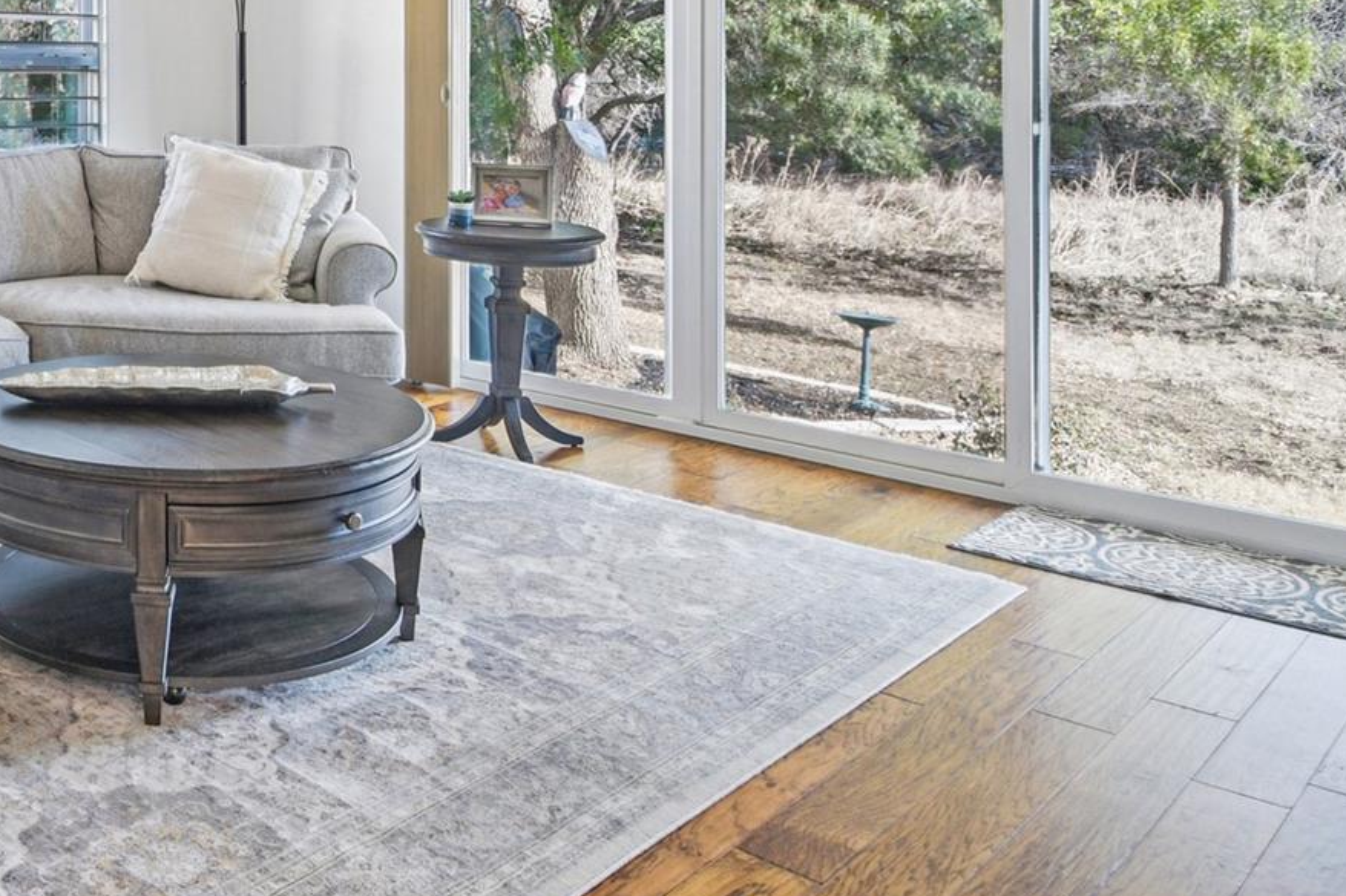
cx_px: 43
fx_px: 1308
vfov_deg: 34.8
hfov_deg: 46.8
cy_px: 27
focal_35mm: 35
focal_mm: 10
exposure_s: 1/10
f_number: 8
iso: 400
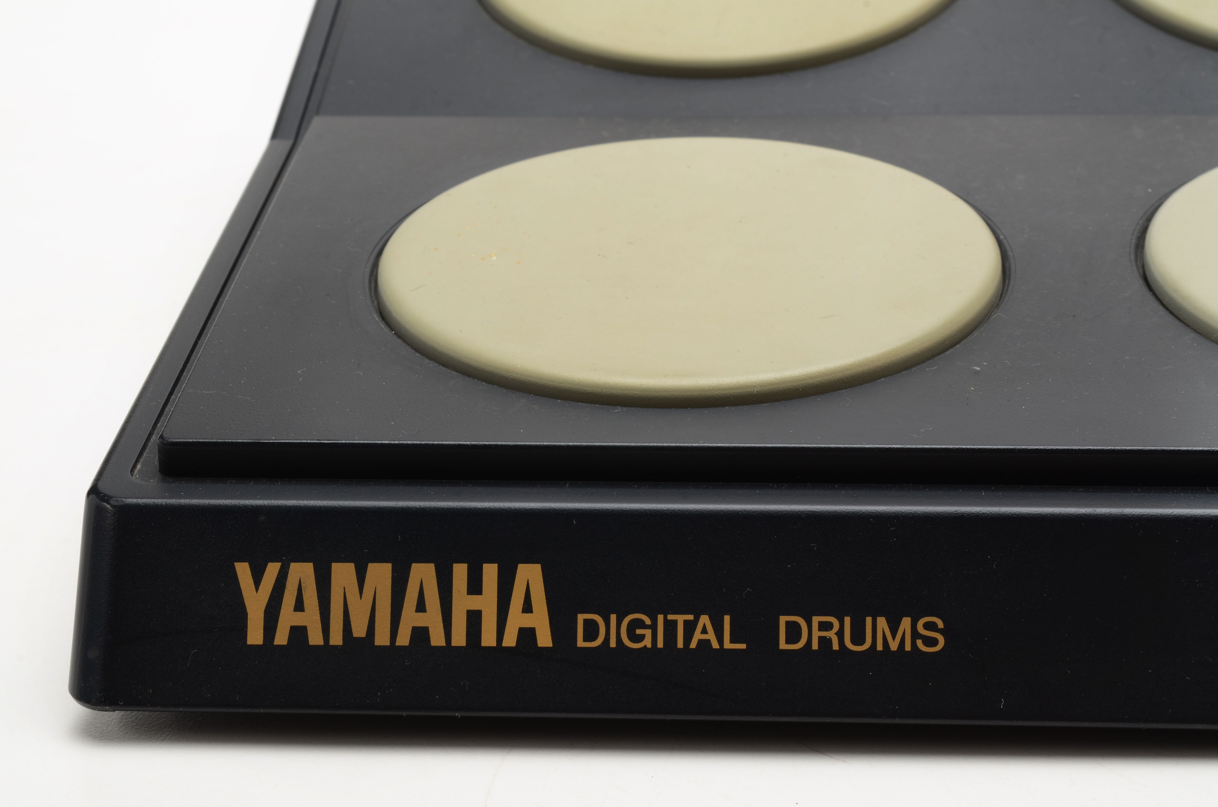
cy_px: 404
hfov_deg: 24.7
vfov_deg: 16.5
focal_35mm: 82
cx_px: 609
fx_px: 2785
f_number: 20
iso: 100
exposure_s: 1/160
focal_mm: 55
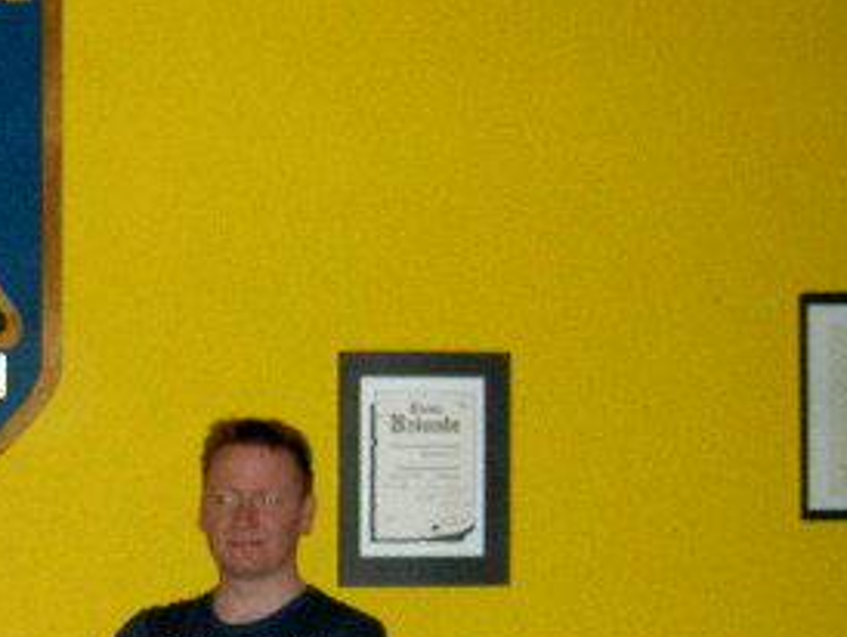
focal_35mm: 91
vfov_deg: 16.0
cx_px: -114
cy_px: 581
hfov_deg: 20.4
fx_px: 2229
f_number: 2.8
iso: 100
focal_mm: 8
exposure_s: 1/59.5
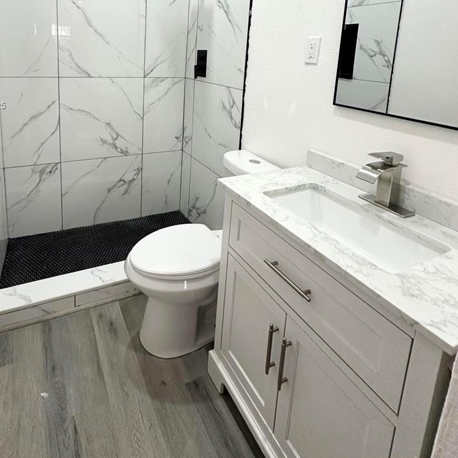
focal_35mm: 21
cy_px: 106
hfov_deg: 71.2
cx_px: 177
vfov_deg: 66.9
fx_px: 314
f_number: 2.2
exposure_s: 1/120
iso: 250
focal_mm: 2.22
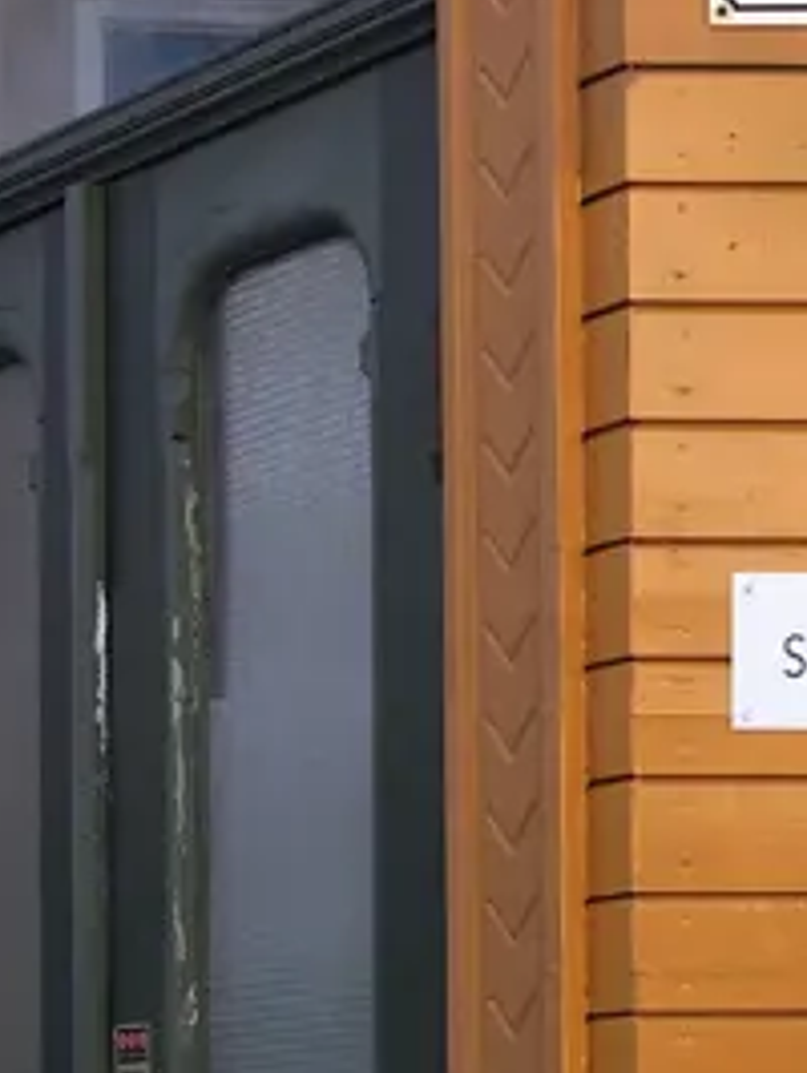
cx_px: 1093
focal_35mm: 109
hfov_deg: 13.1
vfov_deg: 17.5
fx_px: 3383
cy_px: 1138
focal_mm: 4.15
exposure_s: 1/469
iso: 25
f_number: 2.2
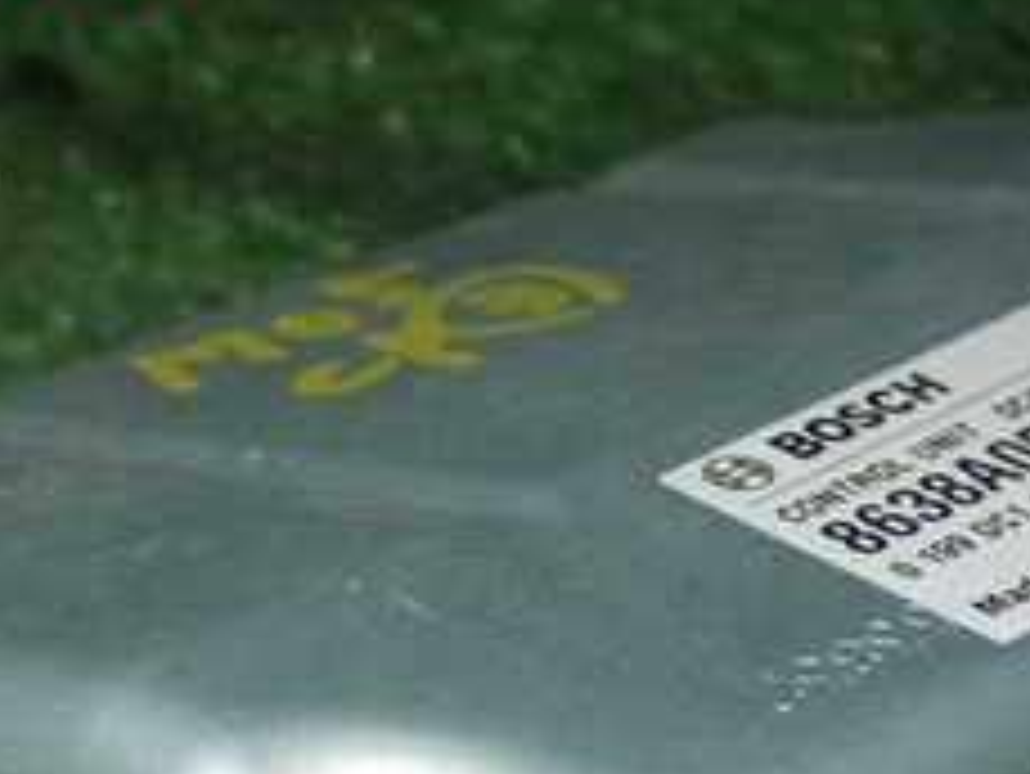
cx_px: 684
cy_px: 896
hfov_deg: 13.0
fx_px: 4525
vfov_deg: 9.7
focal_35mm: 152
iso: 640
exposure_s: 1/60
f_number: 10
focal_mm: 10.35
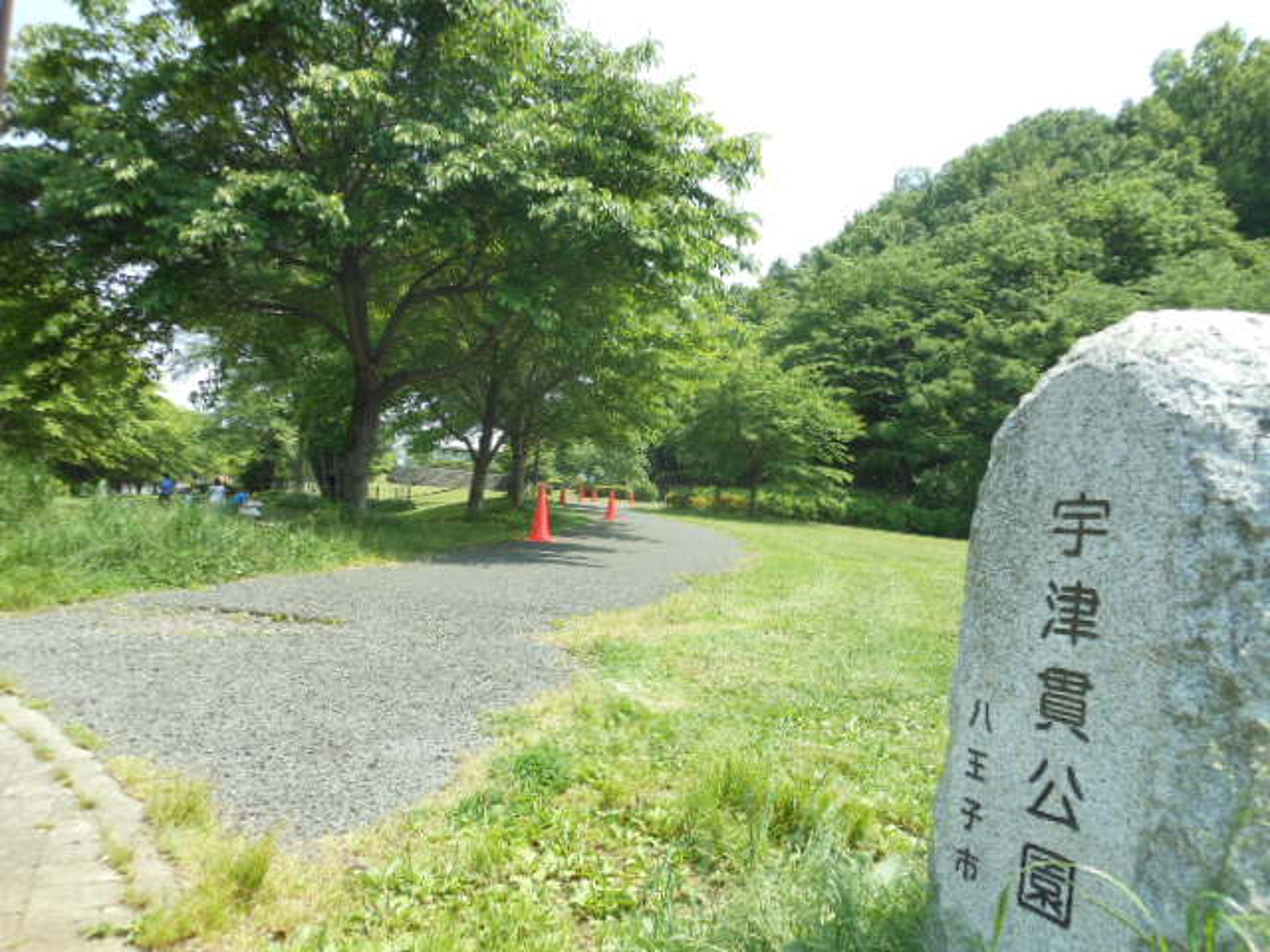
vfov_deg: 54.9
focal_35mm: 25
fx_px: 917
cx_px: 635
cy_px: 476
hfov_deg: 69.4
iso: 80
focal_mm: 4.5
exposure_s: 1/400
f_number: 3.2
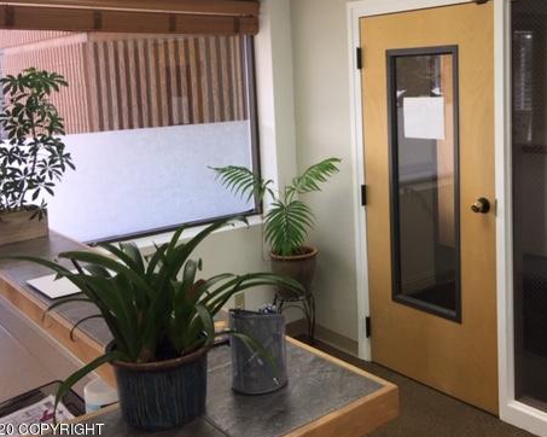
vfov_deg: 37.1
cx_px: 349
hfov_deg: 45.3
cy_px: 164
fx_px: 647
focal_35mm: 40
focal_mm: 4.15
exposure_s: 1/60
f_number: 2.2
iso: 40
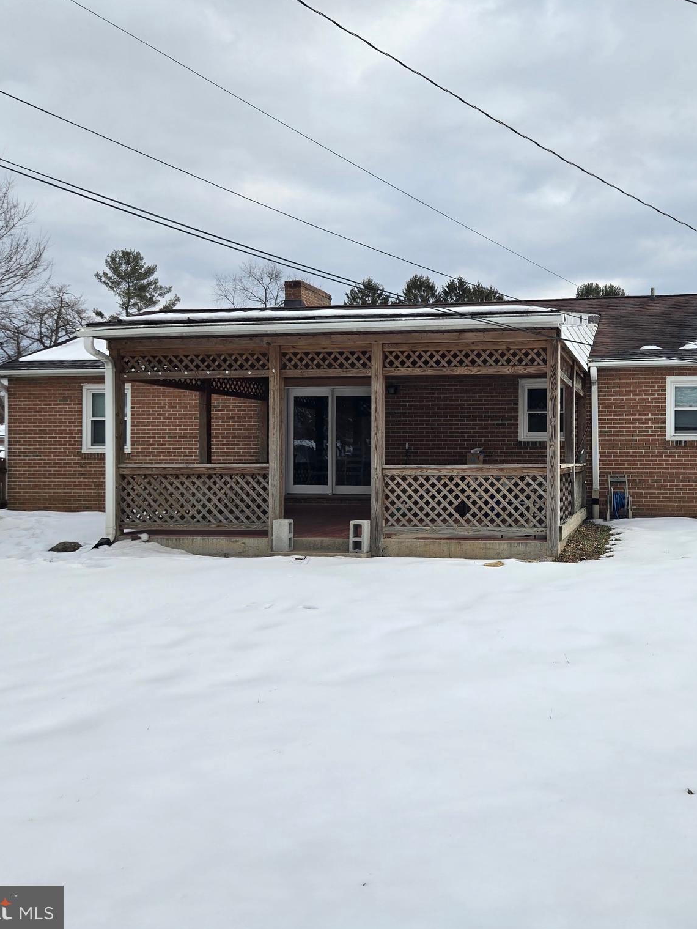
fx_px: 832
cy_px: 466
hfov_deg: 43.7
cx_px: 537
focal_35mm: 31
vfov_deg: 58.3
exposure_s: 1/2321
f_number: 1.8
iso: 25
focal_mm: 5.4
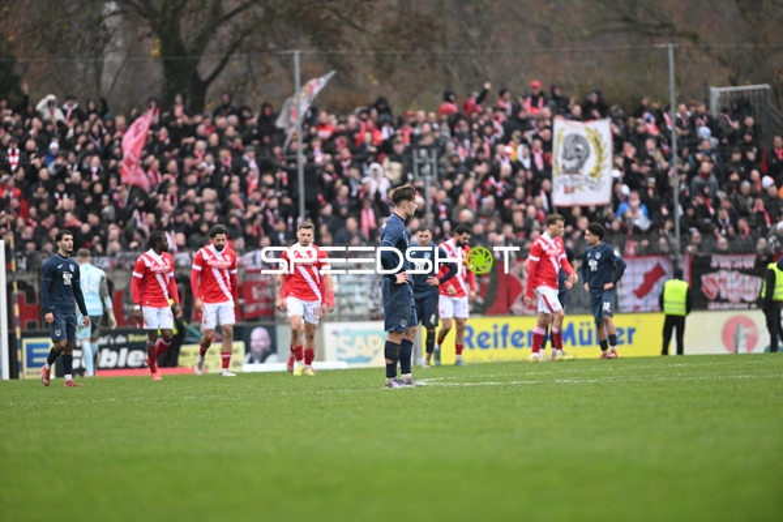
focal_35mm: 300
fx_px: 6524
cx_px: 392
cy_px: 261
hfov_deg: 6.9
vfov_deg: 4.6
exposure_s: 1/2000
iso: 6400
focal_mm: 300
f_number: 2.8
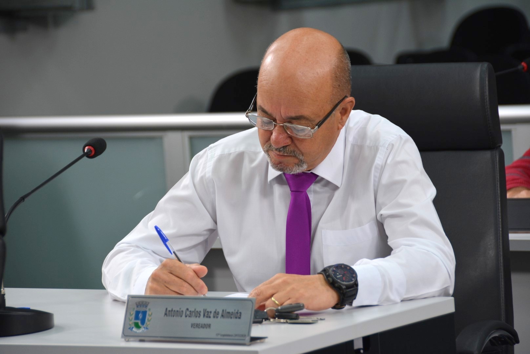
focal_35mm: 195
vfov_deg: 7.1
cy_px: 177
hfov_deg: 10.5
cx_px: 265
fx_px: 2873
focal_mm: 130
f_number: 5.6
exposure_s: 1/80
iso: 400
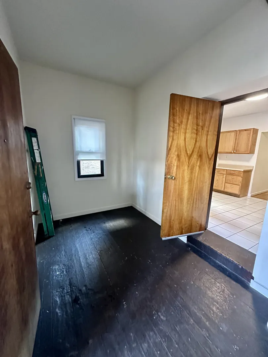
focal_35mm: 14
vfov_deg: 102.1
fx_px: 145
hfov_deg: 85.7
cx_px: 134
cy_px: 178
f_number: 2.2
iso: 800
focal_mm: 2.22
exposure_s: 1/60
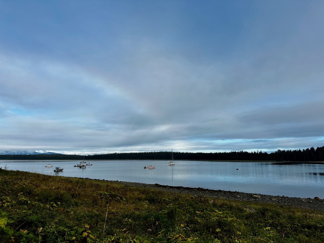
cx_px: 162
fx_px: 225
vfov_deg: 56.8
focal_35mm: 24
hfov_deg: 71.6
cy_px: 122
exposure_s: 1/5000
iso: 80
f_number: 1.78
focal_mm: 6.86
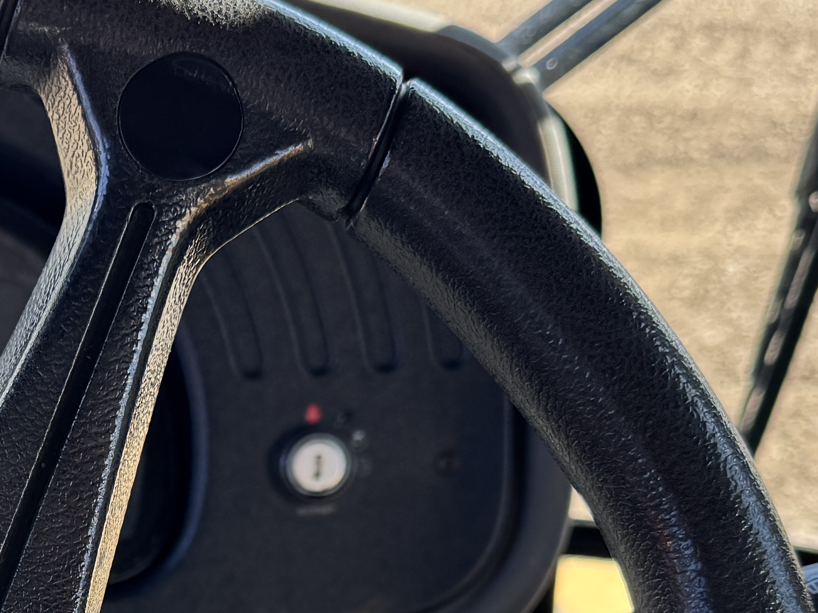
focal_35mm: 83
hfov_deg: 22.5
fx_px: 1961
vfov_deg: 16.9
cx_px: -23
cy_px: 773
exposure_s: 1/266
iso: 80
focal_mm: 6.76
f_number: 1.78
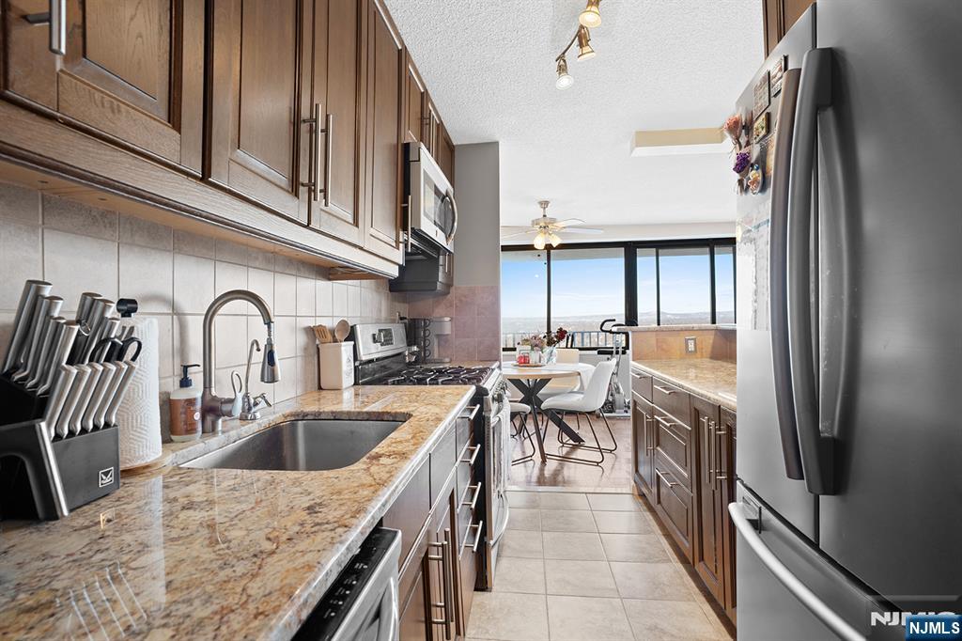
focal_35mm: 16
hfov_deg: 96.8
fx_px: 427
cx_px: 481
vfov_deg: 73.7
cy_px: 320
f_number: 8
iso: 100
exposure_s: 1/20
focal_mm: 16
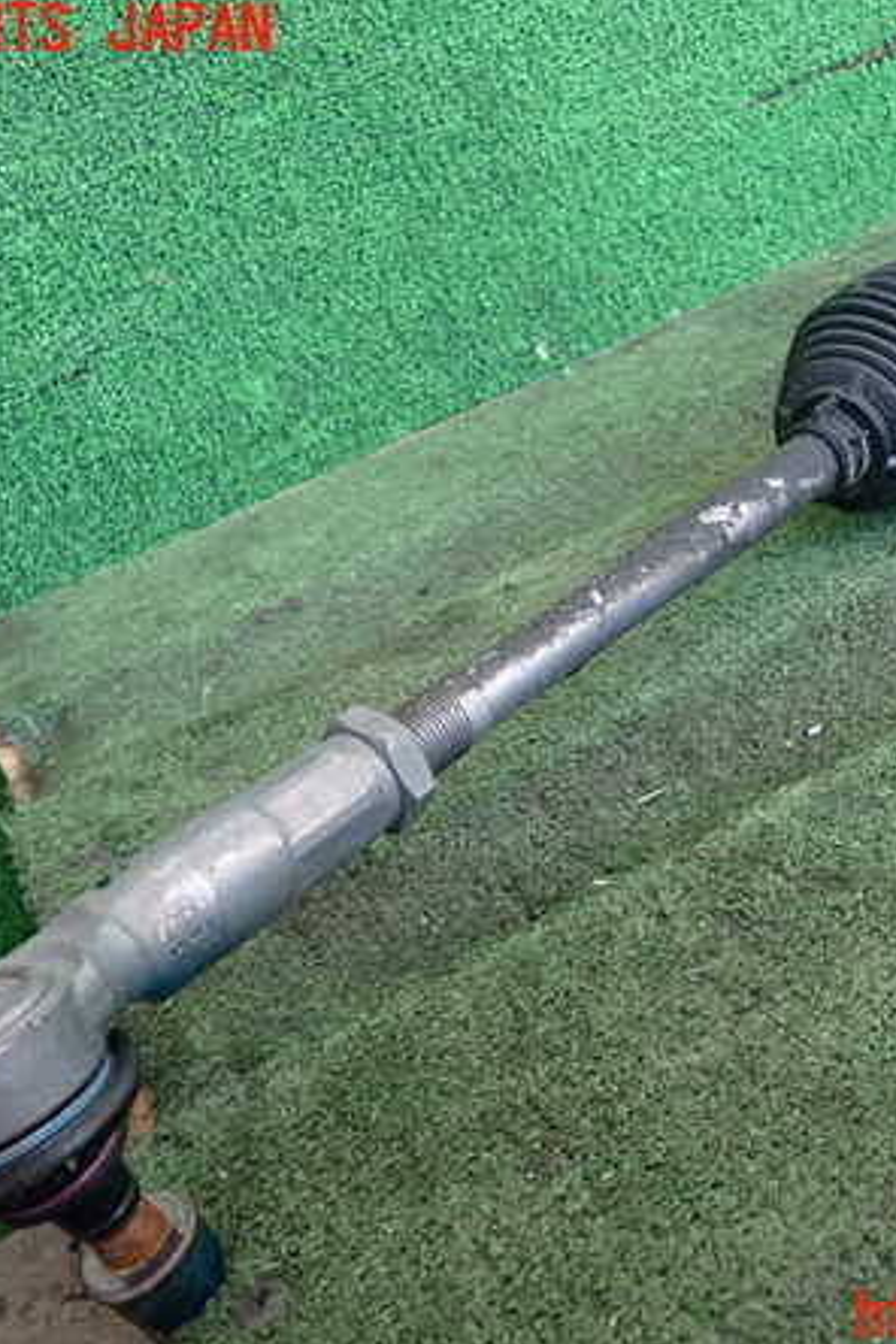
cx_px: 630
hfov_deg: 29.6
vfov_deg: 43.6
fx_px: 1680
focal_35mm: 45
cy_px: 675
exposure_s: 1/125
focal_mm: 5.79
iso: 500
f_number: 2.4
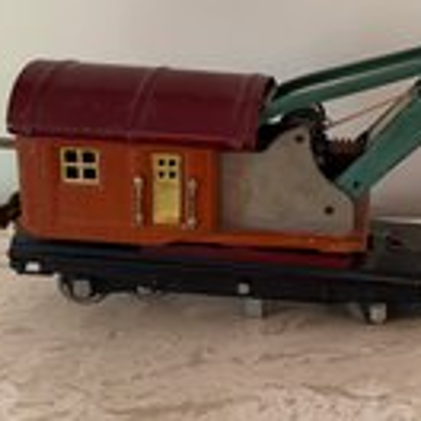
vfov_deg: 30.8
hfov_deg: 29.5
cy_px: 129
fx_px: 757
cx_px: 397
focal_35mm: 55
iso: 640
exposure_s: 1/60
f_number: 1.78
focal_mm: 6.76
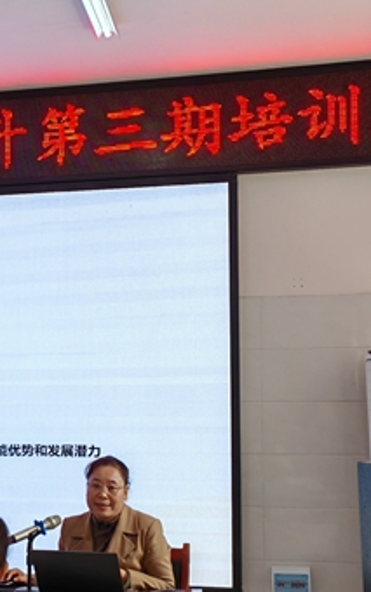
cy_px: 380
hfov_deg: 17.6
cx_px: -61
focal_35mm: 71
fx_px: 1147
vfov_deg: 28.8
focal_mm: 5.52
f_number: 1.9
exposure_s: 1/100
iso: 80
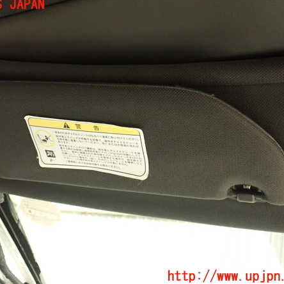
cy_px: 141
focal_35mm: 43
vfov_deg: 39.2
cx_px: 120
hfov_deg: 39.1
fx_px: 399
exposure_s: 1/40
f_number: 2.5
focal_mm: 6.37
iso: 640
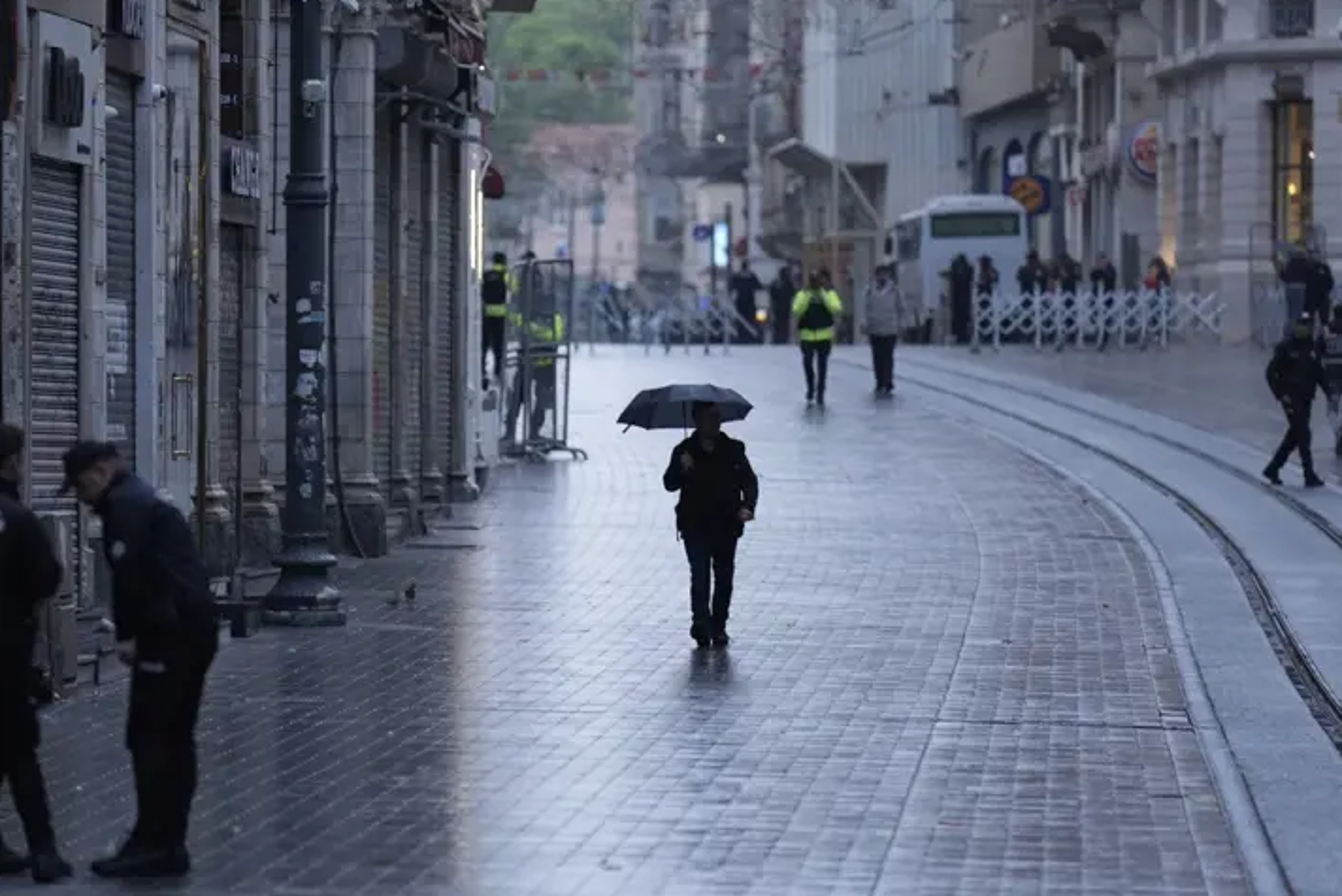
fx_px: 9209
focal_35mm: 247
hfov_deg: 8.3
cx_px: 703
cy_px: 456
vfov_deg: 5.6
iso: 1250
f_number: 2.8
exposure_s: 1/320
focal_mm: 200
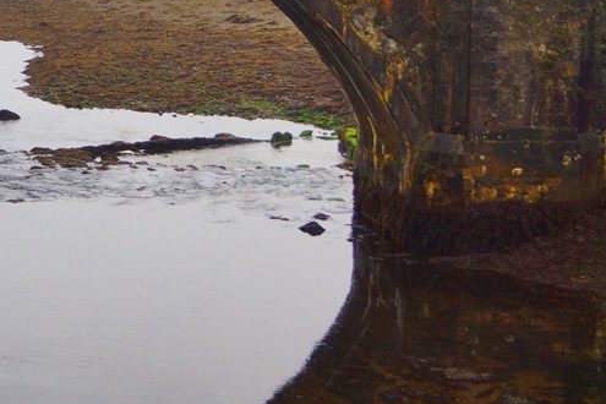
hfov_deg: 21.3
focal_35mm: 93
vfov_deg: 14.7
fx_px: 1565
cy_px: 128
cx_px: 20
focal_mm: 30
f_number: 4.5
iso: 200
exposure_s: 1/60
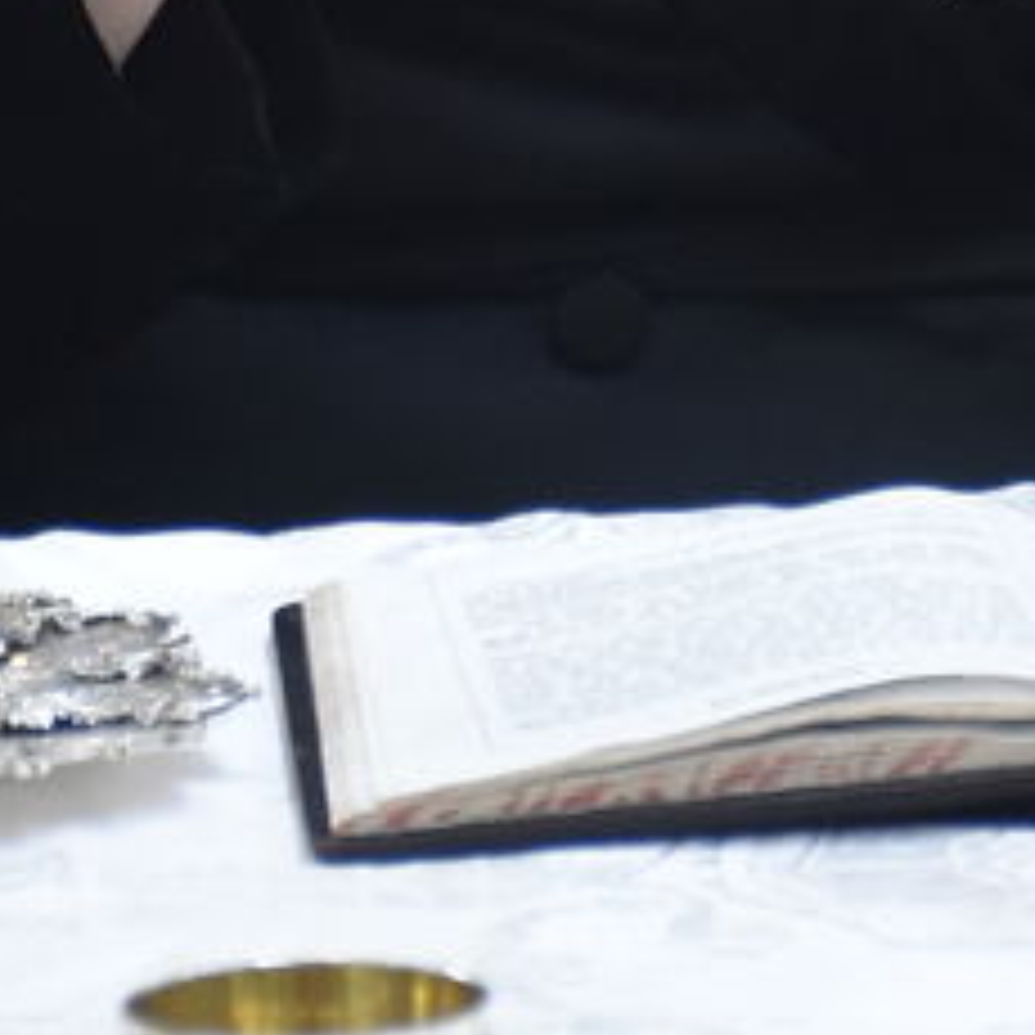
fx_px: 14715
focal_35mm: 435
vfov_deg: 4.0
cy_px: -1060
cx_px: 1377
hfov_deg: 4.0
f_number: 5.6
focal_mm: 56
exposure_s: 1/100
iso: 1250
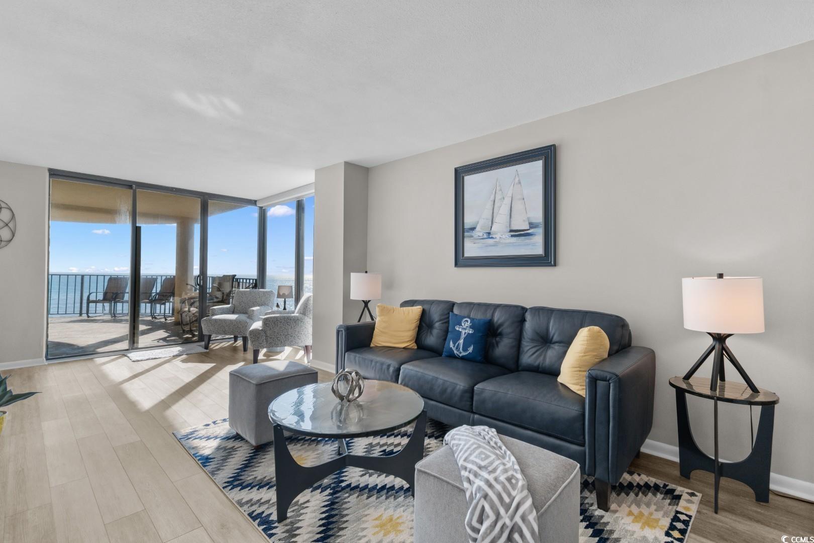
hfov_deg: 100.4
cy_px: 272
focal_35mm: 15
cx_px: 407
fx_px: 339
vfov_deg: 77.3
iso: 100
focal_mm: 10
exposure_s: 1/50
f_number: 4.5
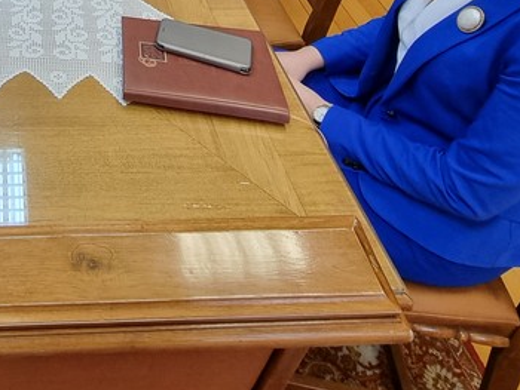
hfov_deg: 42.7
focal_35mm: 38
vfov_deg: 28.6
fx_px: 571
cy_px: -153
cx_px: 9
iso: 160
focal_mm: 2.2
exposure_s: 1/50
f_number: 2.2
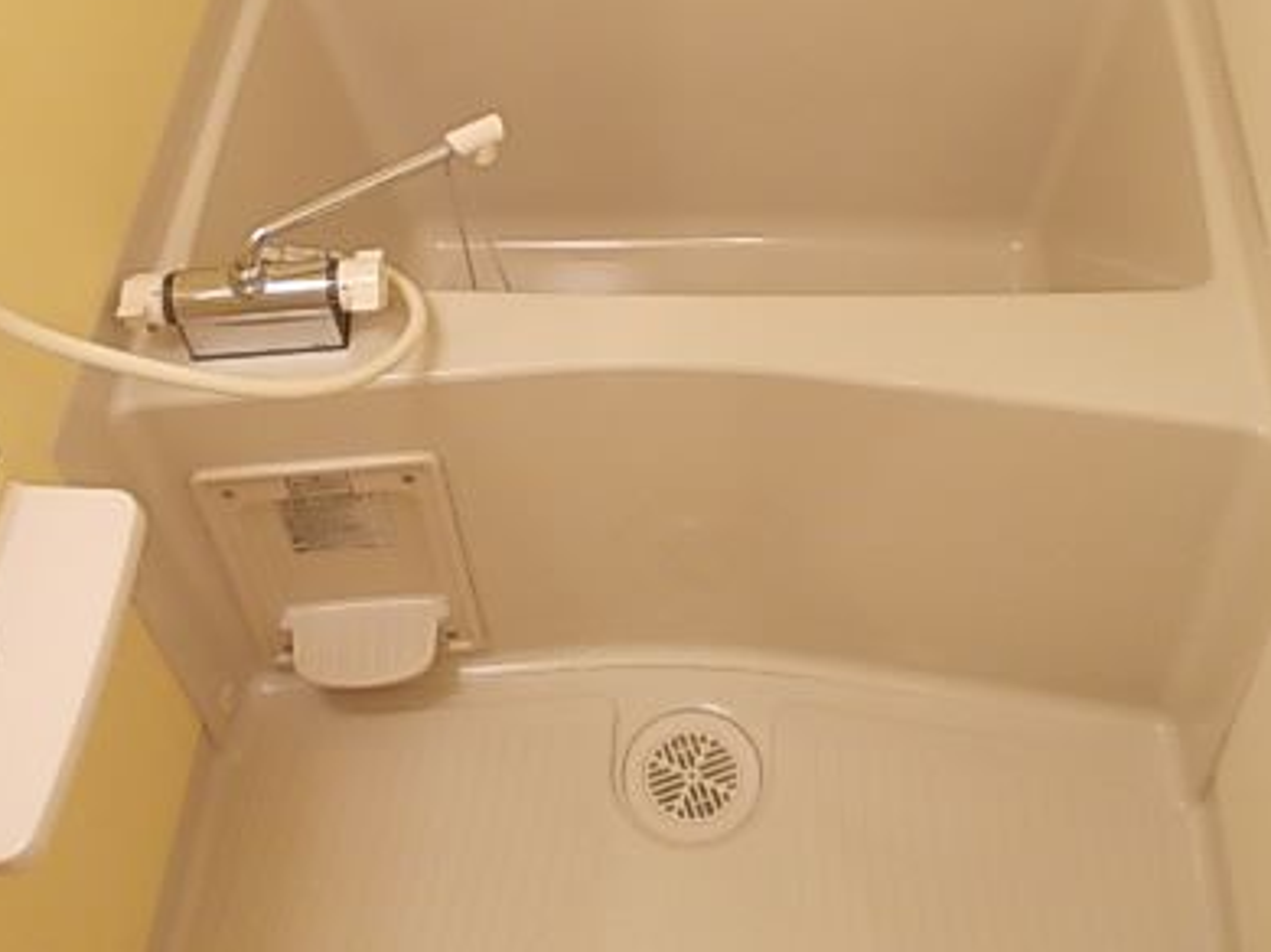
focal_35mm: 46
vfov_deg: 30.6
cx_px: 554
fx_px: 1688
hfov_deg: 41.2
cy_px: 176
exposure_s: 1/20
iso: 200
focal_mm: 4
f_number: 2.7
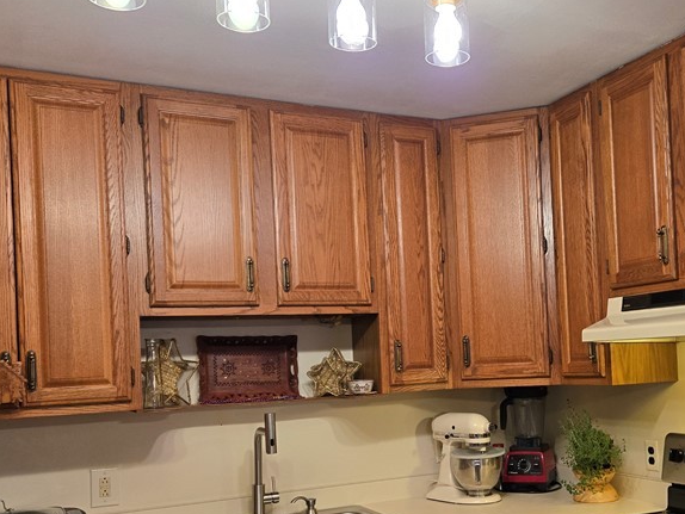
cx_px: 471
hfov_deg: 44.9
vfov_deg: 34.9
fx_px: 812
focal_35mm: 41
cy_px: 330
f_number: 1.8
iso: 160
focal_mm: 5.4
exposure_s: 1/120
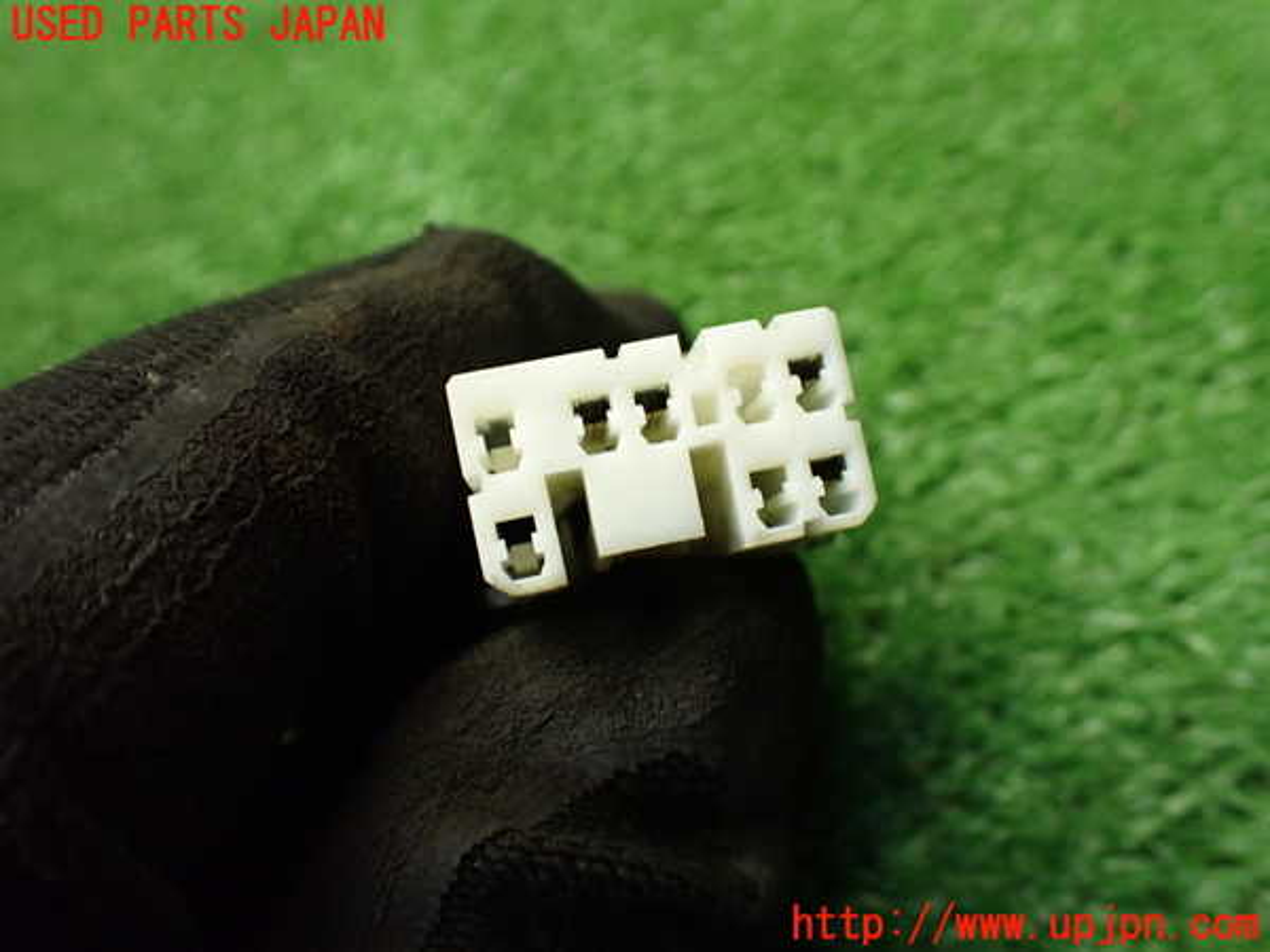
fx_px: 1101
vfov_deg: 46.8
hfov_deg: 60.0
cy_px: 476
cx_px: 635
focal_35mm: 30
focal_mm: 5.4
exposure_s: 1/125
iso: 800
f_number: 2.3
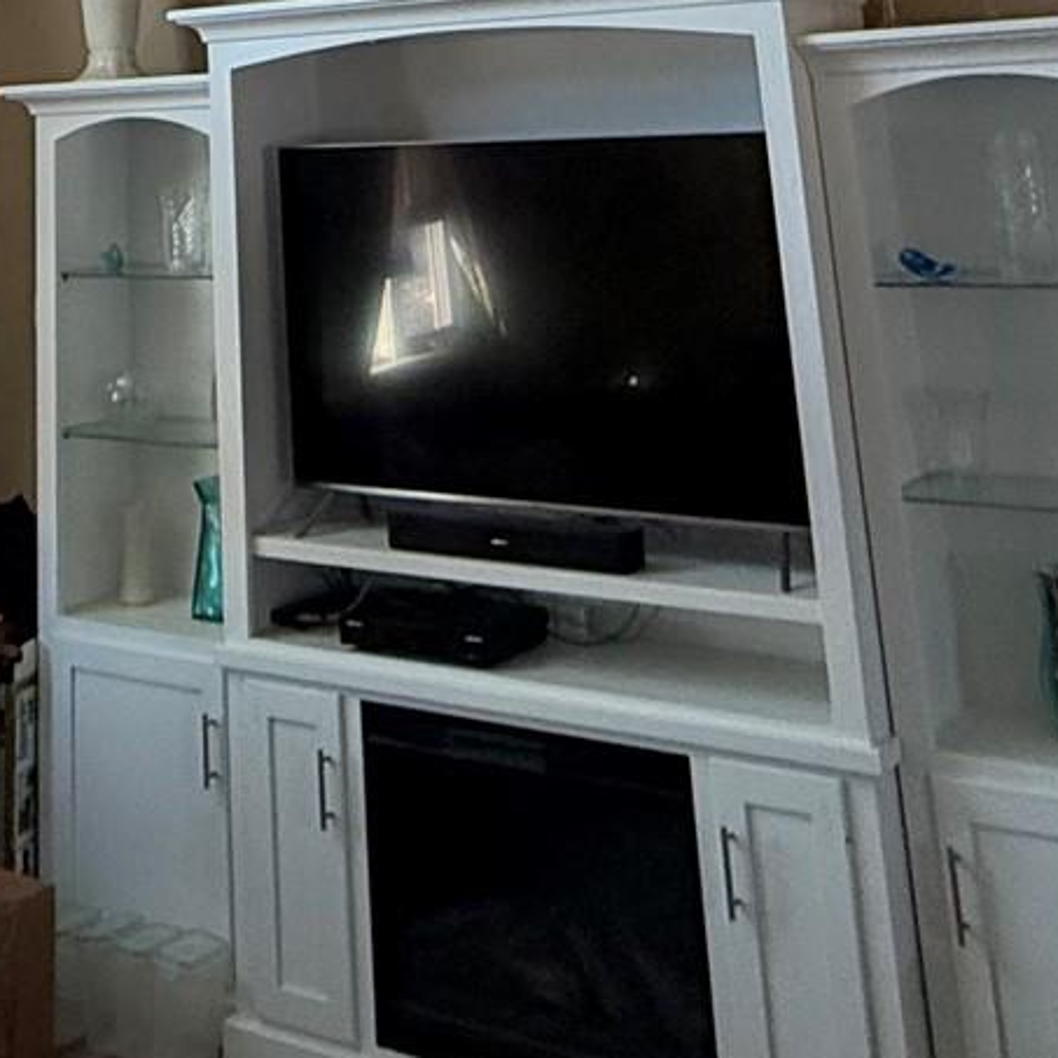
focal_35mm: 56
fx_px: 1936
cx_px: 266
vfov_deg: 24.4
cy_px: -495
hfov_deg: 30.1
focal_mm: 2.22
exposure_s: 1/99
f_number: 2.2
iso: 200
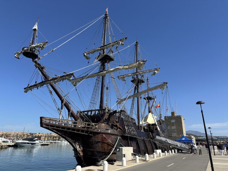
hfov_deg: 71.6
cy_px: 86
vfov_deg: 56.8
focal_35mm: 24
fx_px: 158
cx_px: 114
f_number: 1.78
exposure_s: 1/5000
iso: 80
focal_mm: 6.86
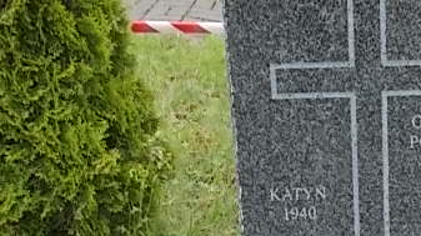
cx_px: 380
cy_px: 190
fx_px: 993
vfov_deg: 13.5
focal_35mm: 89
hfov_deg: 23.3
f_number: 3.3
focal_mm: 6.1
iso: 80
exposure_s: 1/50
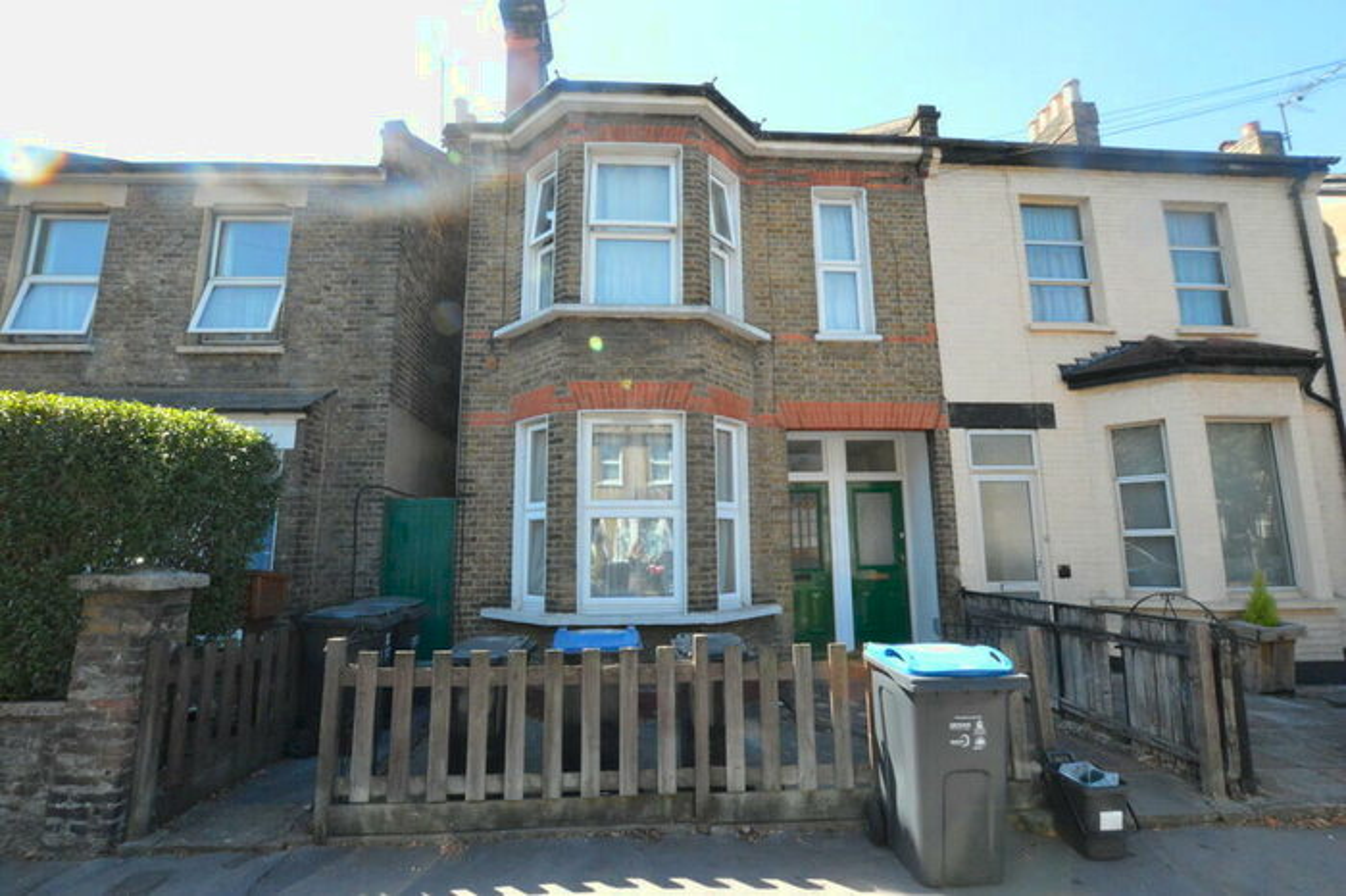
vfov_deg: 77.3
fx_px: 561
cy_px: 448
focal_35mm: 15
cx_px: 673
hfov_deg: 100.4
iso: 3200
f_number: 16
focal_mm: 10
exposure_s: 1/250
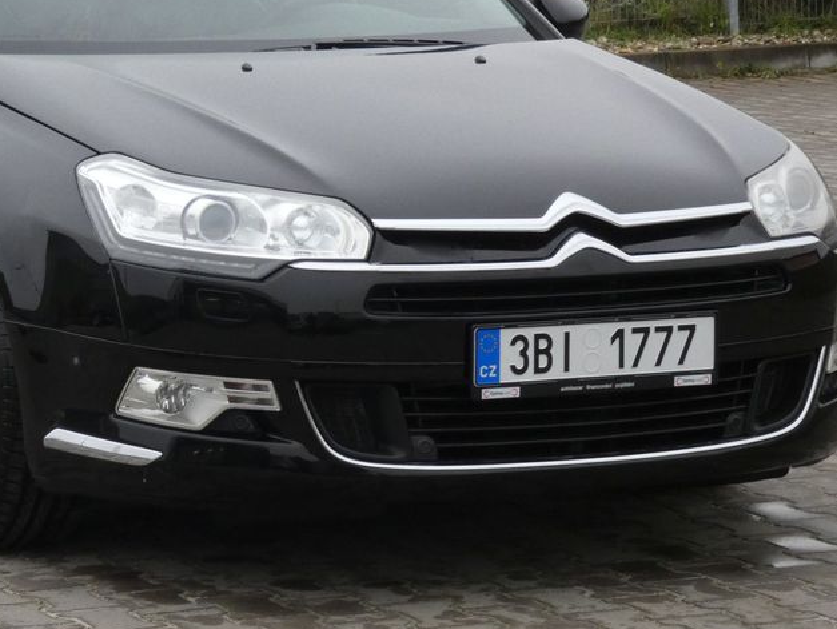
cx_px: 206
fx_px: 3435
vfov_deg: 10.4
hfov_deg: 13.8
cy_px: 195
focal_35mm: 142
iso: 250
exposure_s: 1/80
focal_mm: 15.6
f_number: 5.6
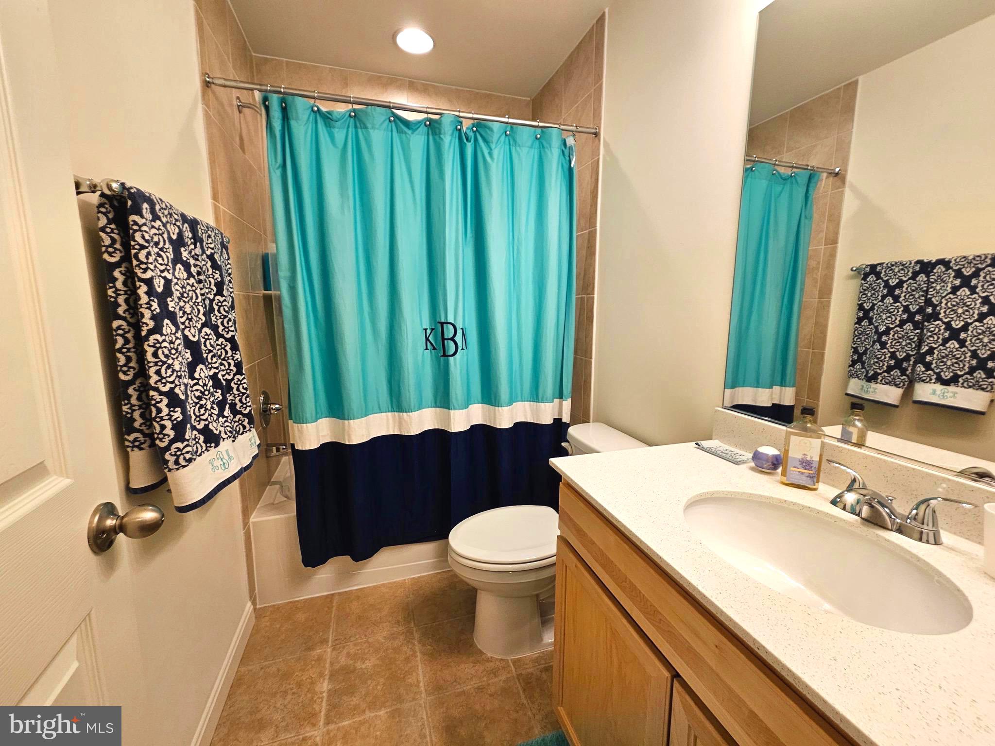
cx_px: 498
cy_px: 373
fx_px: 374
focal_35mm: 13
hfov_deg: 106.2
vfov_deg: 89.9
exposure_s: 1/60
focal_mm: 2.2
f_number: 2.2
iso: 80
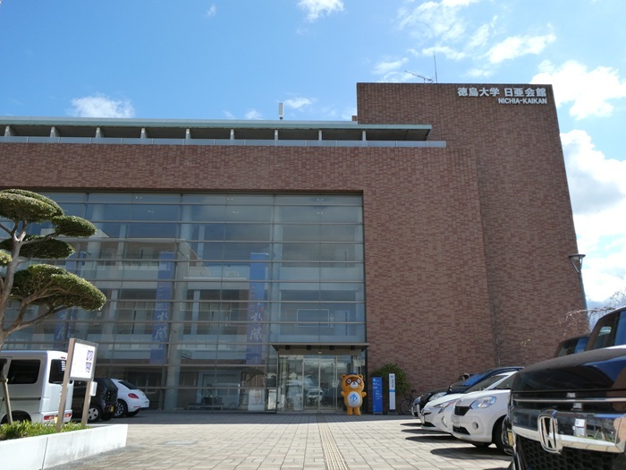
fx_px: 506
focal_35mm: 28
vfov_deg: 49.7
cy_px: 235
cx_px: 313
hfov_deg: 63.4
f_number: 3.5
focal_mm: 5
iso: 80
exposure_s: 1/640
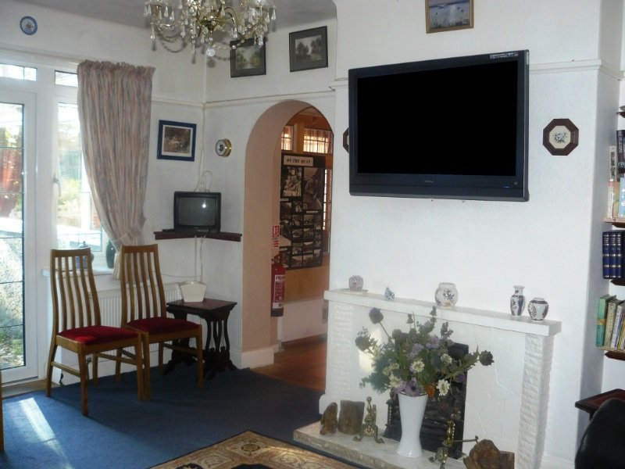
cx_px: 312
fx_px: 650
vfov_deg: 39.7
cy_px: 234
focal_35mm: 36
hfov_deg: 51.4
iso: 125
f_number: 2.8
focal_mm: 6
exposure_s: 1/30
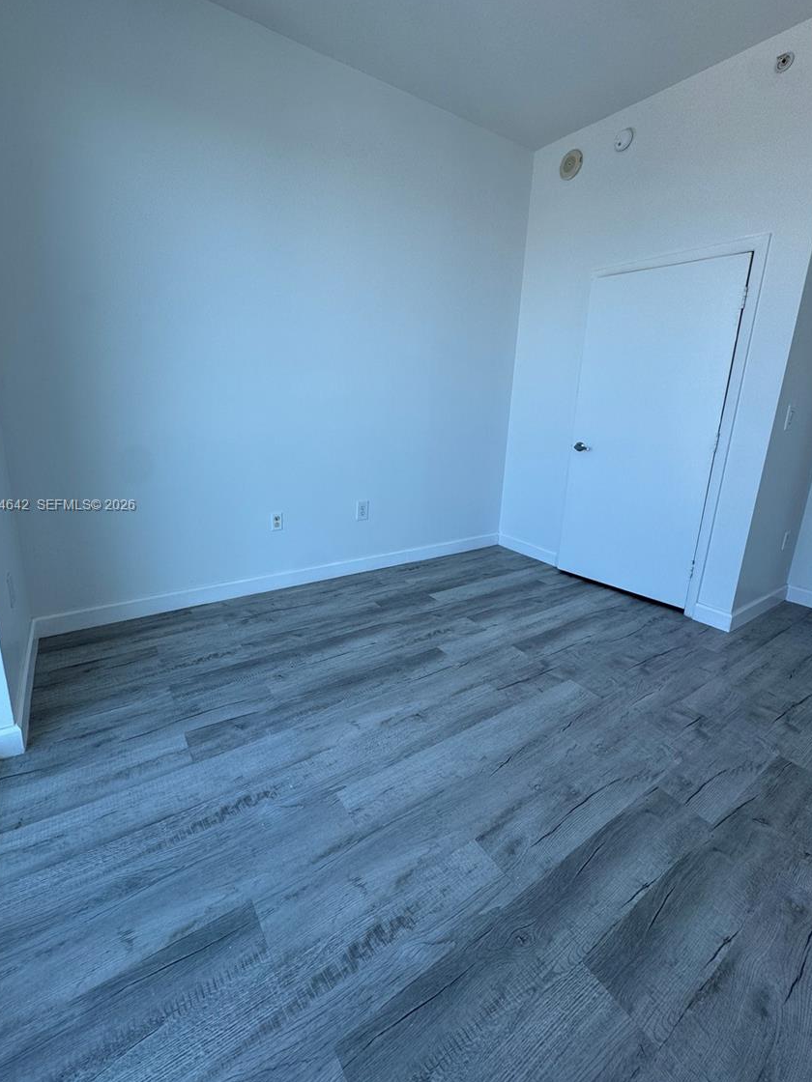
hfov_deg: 81.7
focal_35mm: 15
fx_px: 469
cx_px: 392
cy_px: 506
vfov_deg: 98.0
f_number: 2.2
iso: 40
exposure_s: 1/192
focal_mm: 2.22
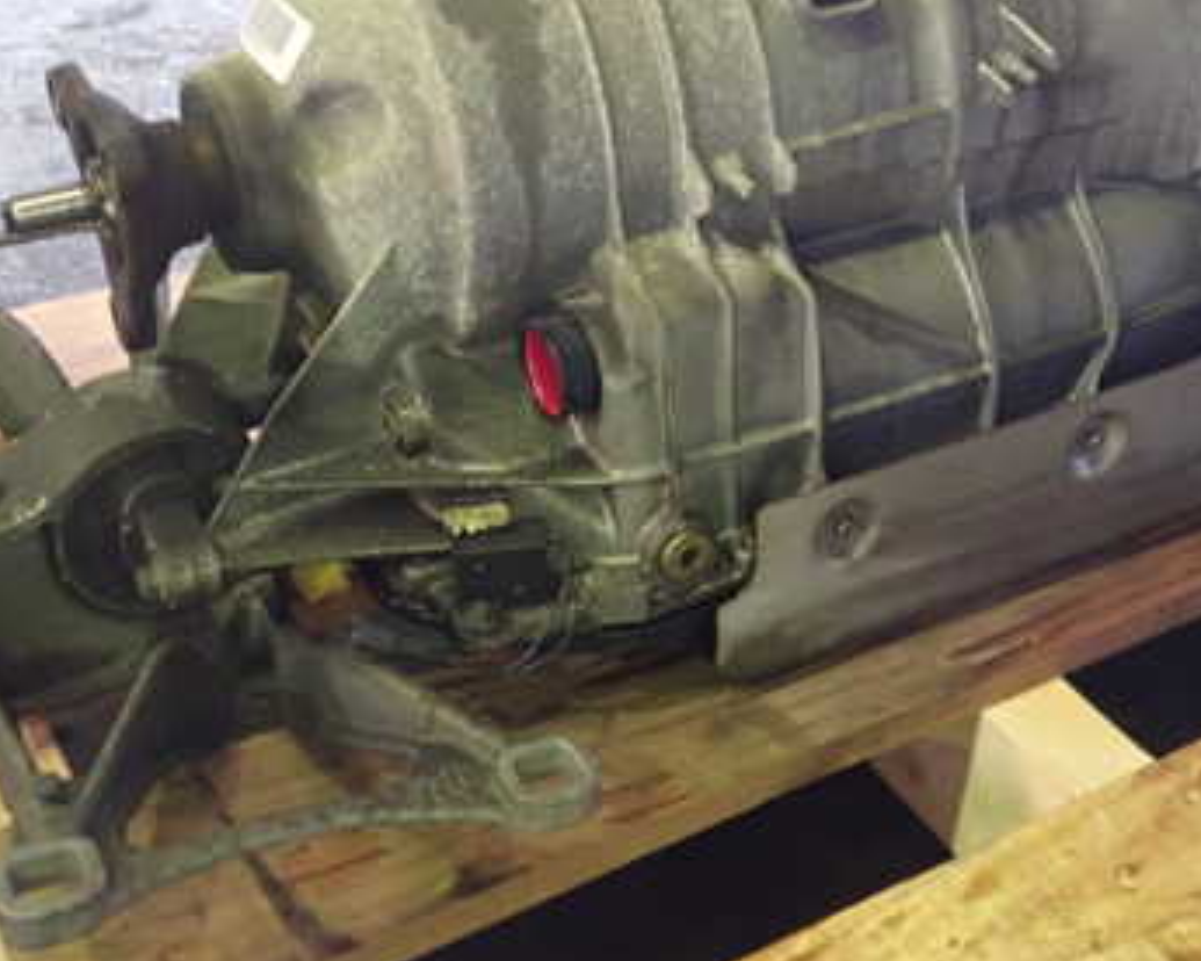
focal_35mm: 51
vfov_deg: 29.5
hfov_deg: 36.4
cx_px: 755
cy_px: 334
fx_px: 1813
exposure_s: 1/25
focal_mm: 5.4
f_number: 2.3
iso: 800
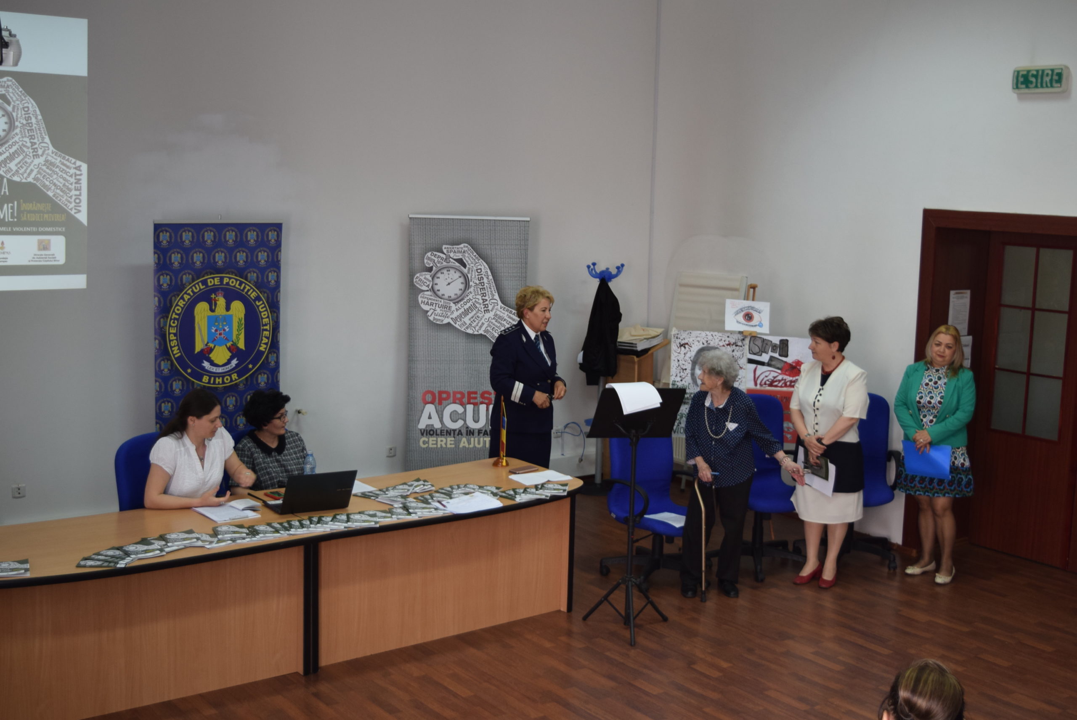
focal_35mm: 45
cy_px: 360
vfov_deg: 29.9
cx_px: 538
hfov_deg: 43.6
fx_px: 1347
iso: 560
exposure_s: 1/60
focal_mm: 30
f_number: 4.2
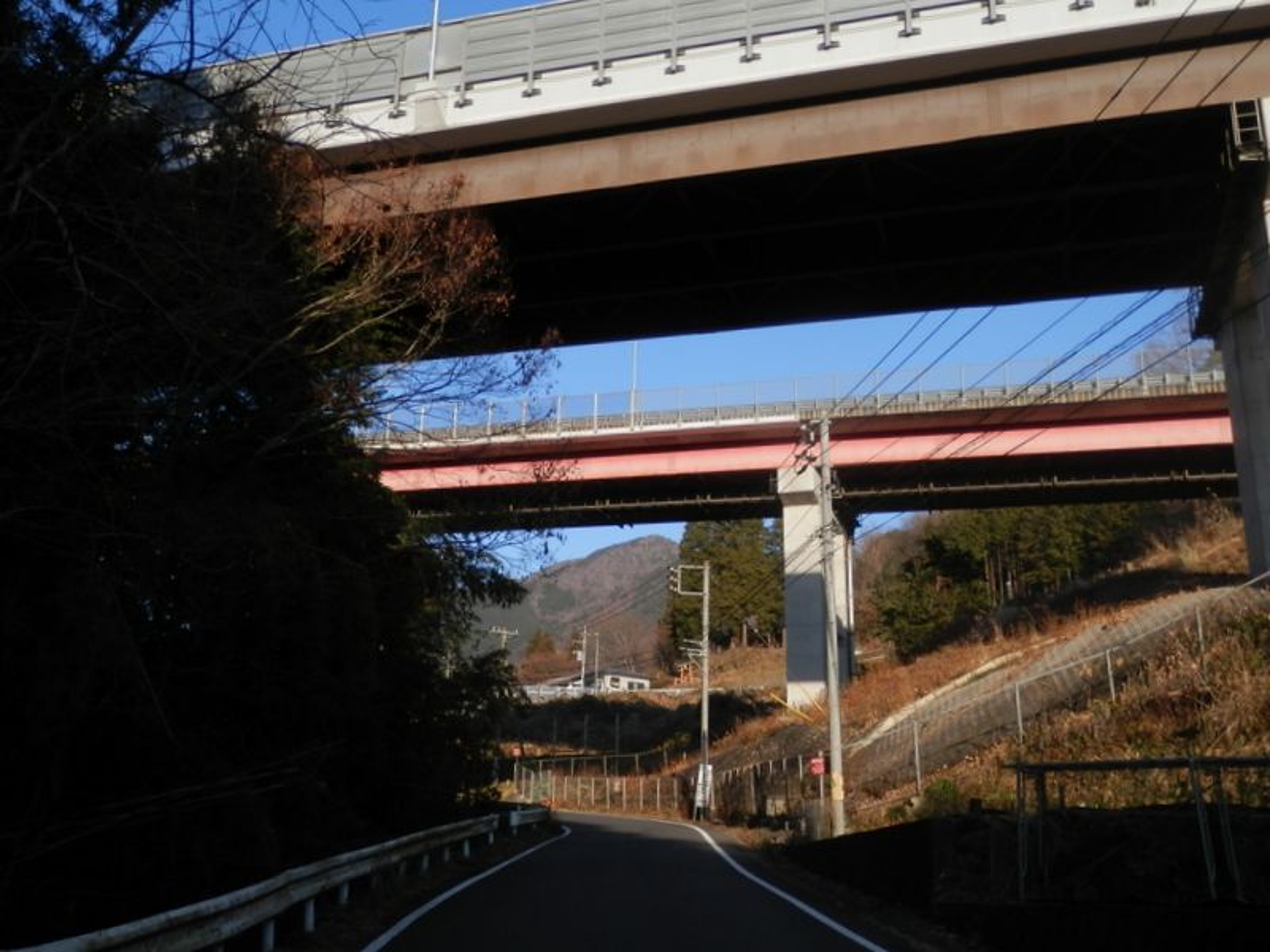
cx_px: 635
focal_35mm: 33
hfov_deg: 55.4
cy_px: 476
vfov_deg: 42.9
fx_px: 1211
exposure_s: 1/640
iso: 80
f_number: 3.4
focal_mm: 6
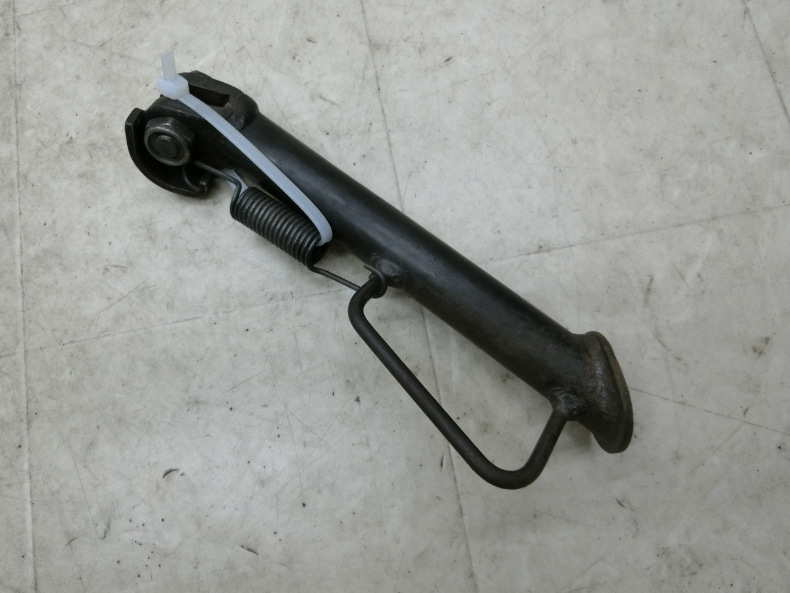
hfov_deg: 69.4
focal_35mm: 25
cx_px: 395
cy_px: 296
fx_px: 571
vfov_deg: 54.9
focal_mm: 4.5
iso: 400
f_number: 3.5
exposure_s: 1/100
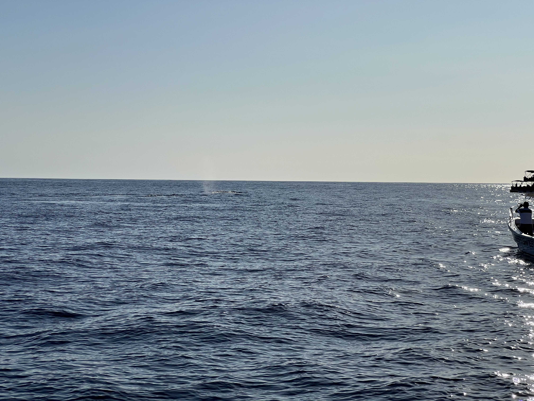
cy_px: 200
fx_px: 1188
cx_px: 267
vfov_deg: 19.1
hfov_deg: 25.3
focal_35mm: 77
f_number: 2.8
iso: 20
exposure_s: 1/2801
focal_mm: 9
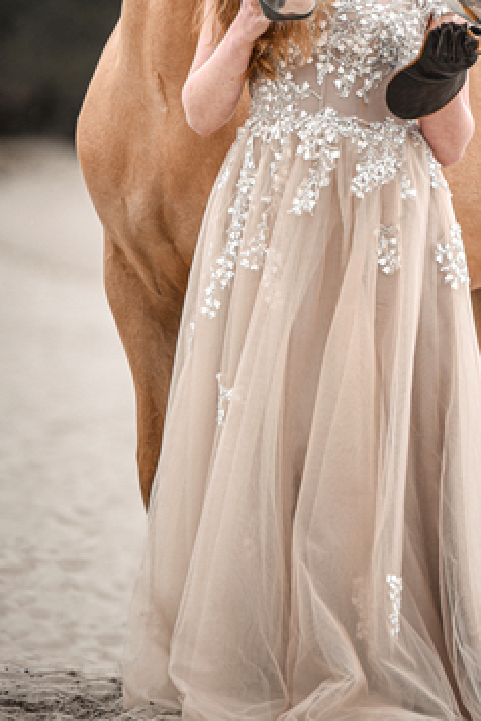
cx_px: 360
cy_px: 179
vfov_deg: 5.6
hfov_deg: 3.7
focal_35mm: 367
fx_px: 7355
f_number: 2.8
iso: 200
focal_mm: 190
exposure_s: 1/640
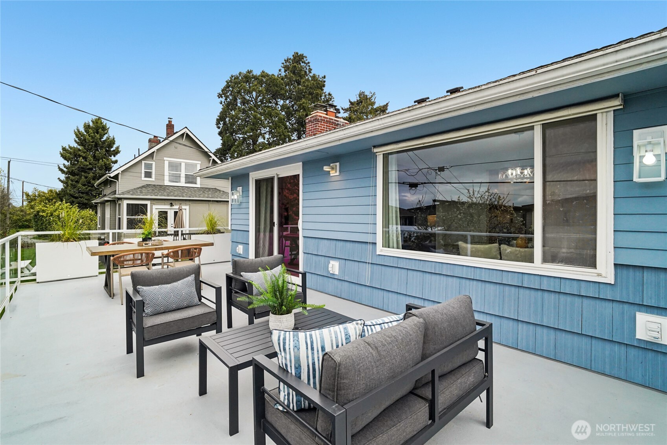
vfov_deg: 73.7
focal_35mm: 16
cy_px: 222
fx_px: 296
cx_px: 334
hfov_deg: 96.7
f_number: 8
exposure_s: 1/1000
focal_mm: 16
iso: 1600
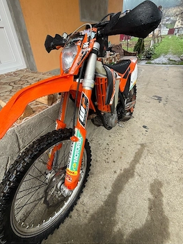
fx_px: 113
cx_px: 80
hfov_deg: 77.8
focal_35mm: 16
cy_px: 105
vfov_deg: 93.9
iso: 80
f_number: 2.2
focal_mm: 2.22
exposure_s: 1/99
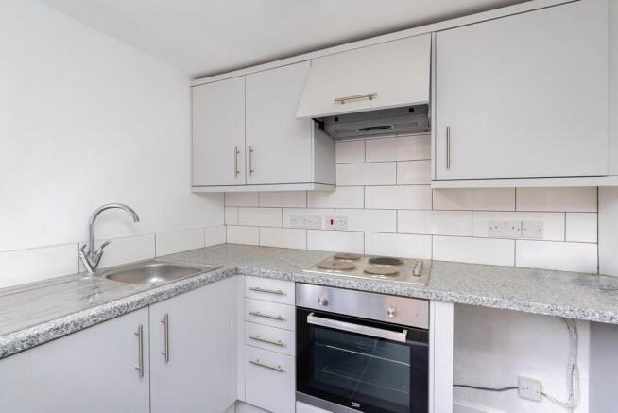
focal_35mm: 16
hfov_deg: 96.7
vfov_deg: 73.8
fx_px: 275
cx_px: 309
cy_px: 206
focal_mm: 16
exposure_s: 1/100
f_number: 7.1
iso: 1600
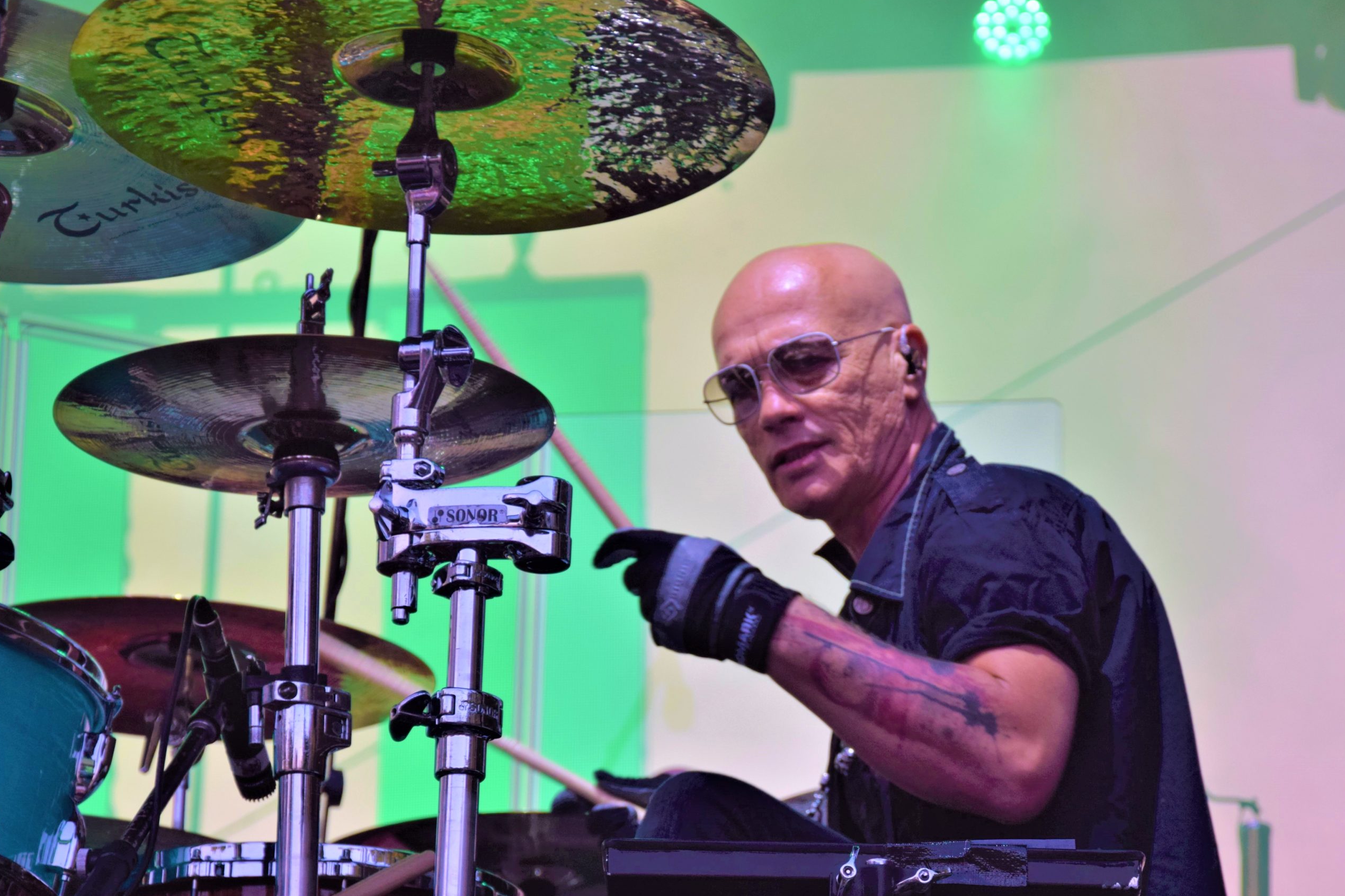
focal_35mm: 121
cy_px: 447
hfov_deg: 16.9
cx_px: 674
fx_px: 4520
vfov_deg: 11.3
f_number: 5.3
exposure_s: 1/250
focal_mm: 80
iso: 200
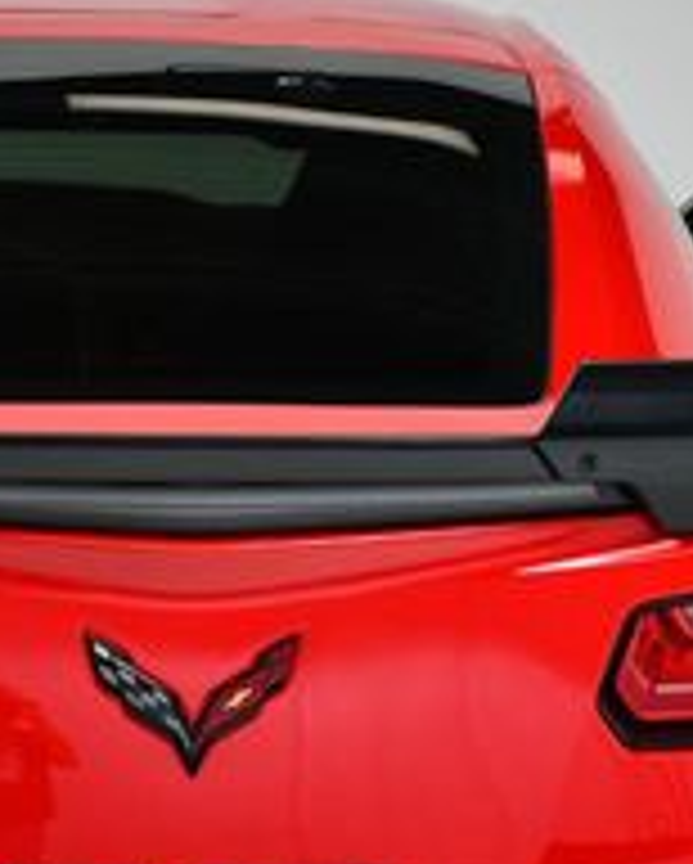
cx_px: 22
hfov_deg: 10.2
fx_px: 3840
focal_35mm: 150
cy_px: 662
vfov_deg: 12.8
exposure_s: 1/160
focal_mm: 32
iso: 100
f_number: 13
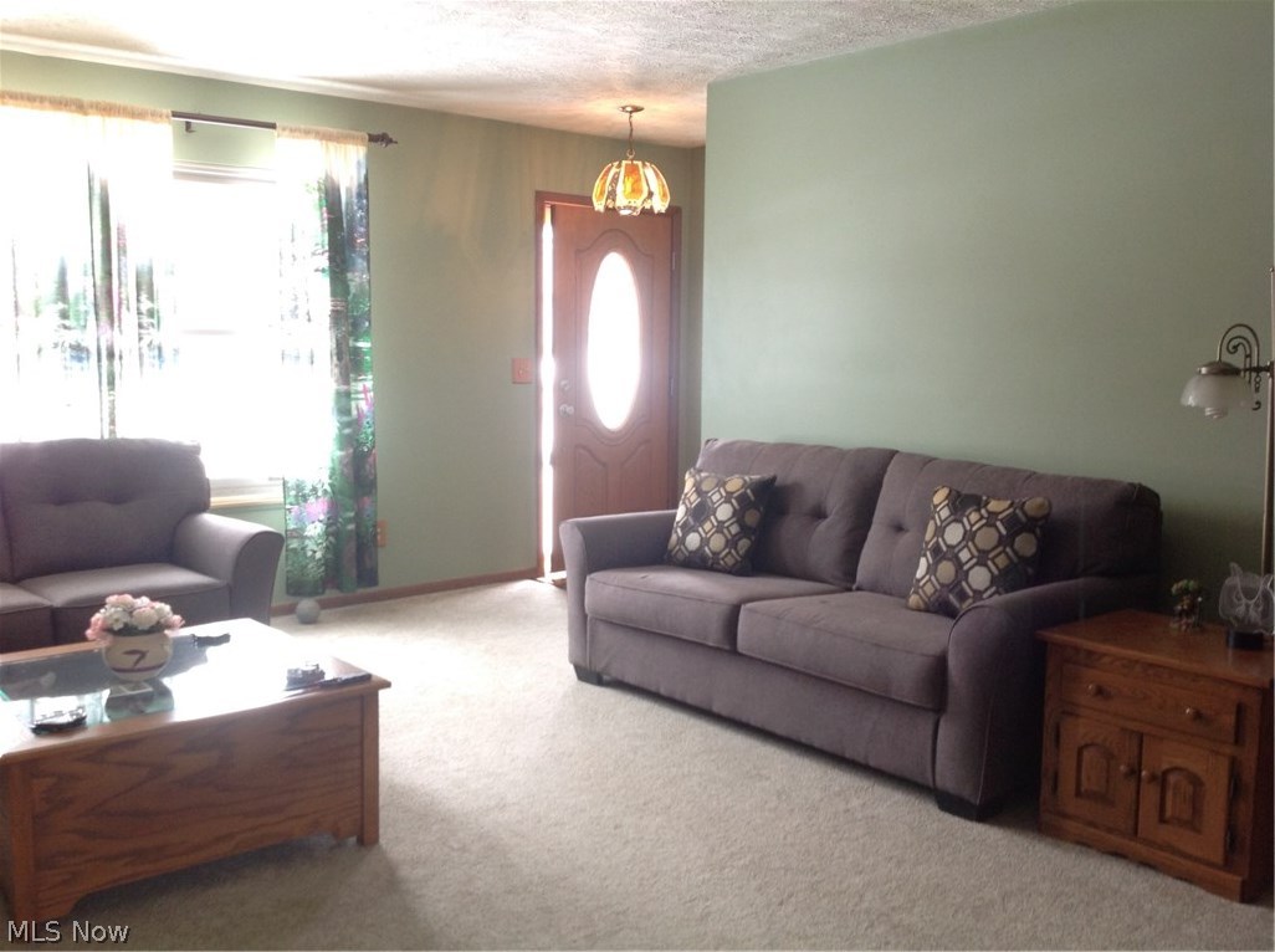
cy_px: 476
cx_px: 638
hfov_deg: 52.7
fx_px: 1287
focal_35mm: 35
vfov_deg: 40.6
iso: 80
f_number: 2.4
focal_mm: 4.28
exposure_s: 1/15
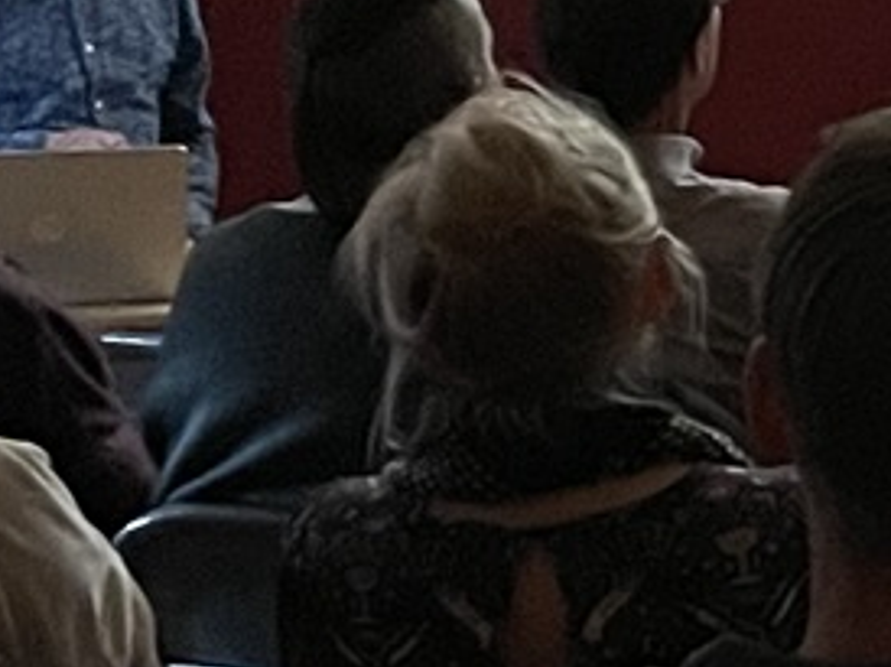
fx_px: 4886
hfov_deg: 9.9
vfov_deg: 7.8
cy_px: 13
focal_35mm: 190
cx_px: 1541
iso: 800
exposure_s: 1/25
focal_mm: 4.2
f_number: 1.6
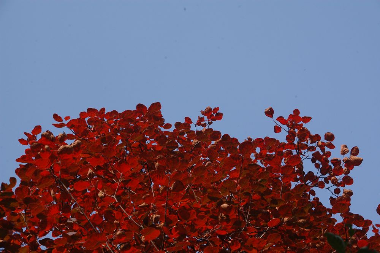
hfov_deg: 15.2
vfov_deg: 10.1
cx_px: 190
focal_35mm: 135
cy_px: 126
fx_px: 1424
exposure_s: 1/320
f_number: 8
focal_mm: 90
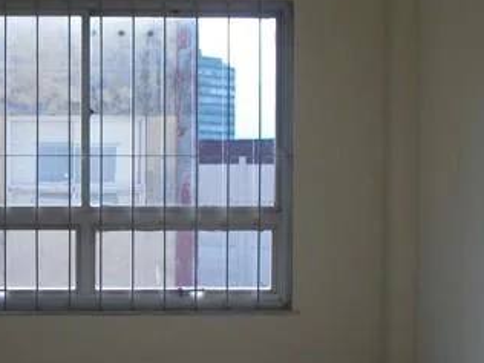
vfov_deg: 18.2
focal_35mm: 81
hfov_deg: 23.7
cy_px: 239
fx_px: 1133
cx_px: 80
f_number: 8.8
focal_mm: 5.7
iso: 80
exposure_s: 1/60
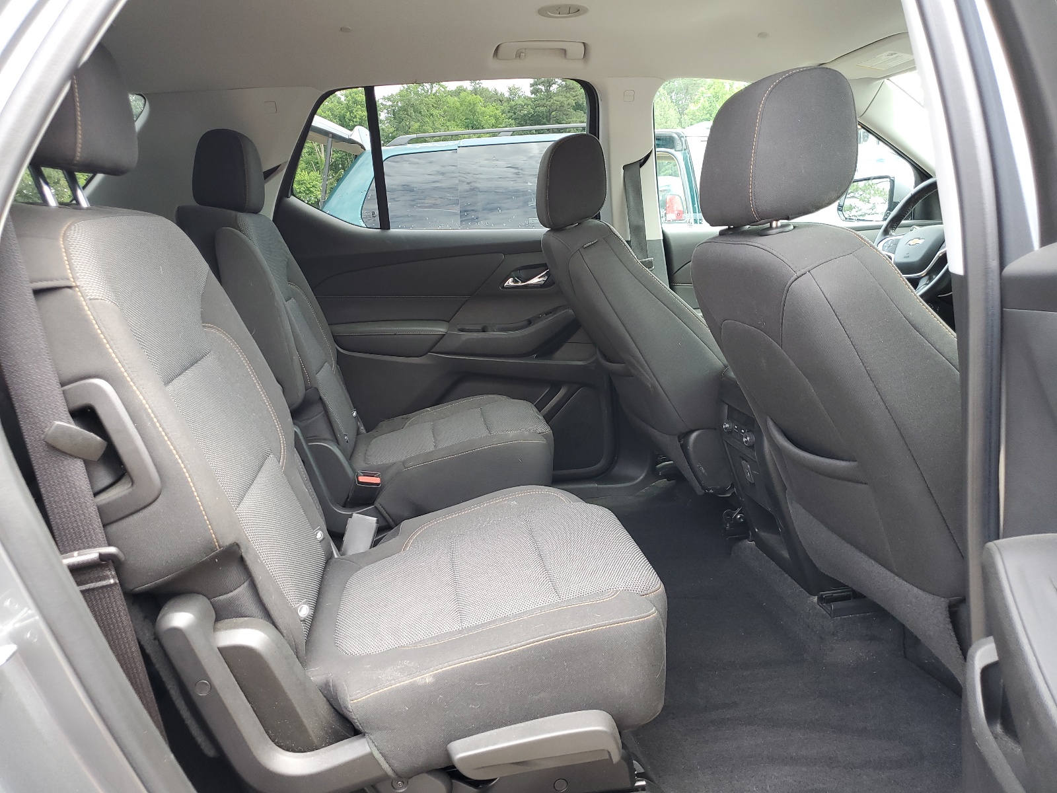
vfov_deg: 53.1
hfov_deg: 67.3
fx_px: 794
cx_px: 528
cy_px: 396
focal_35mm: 26
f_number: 1.5
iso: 56
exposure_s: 1/120
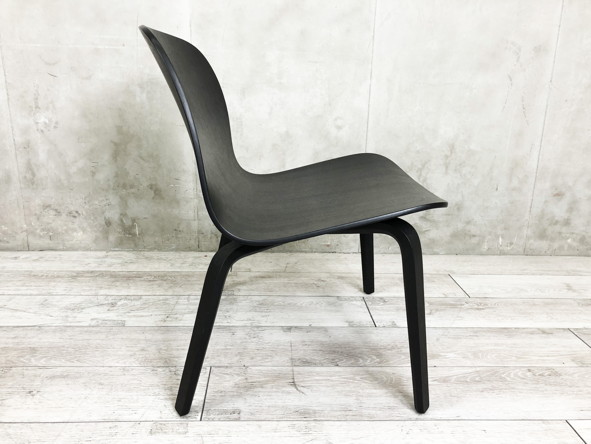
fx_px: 478
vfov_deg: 49.7
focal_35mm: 28
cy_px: 222
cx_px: 296
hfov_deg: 63.4
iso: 40
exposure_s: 1/33
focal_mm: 3.99
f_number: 1.8
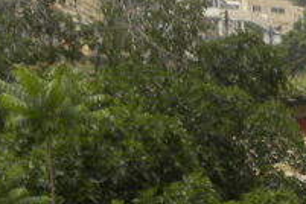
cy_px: 508
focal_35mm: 138
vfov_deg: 8.9
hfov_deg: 13.3
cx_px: 566
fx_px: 1173
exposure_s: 1/256
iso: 64
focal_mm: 4.6
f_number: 5.6
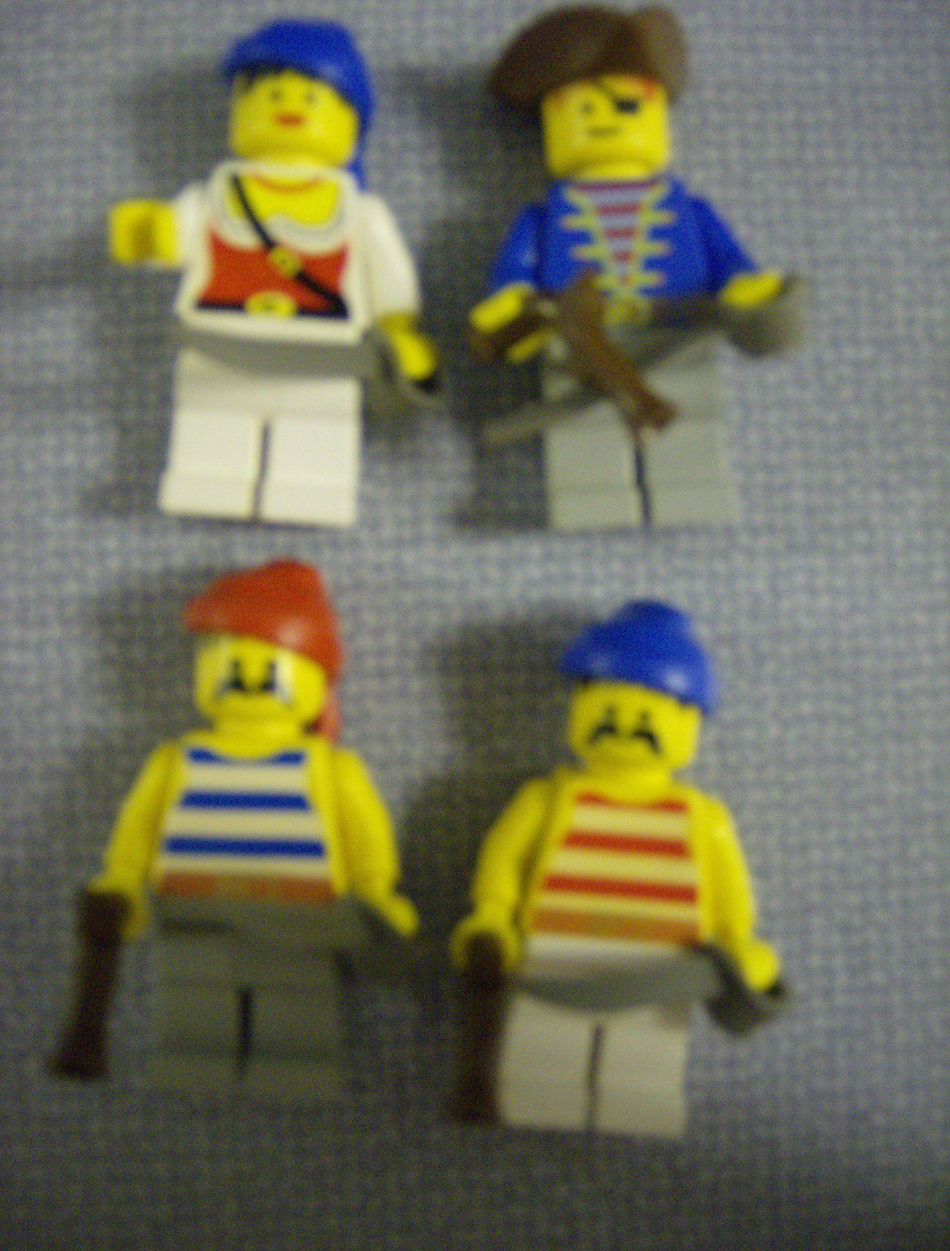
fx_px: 1306
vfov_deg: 51.1
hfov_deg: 40.0
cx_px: 475
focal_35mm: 36
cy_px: 626
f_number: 2.8
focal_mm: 6
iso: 200
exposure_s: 1/8
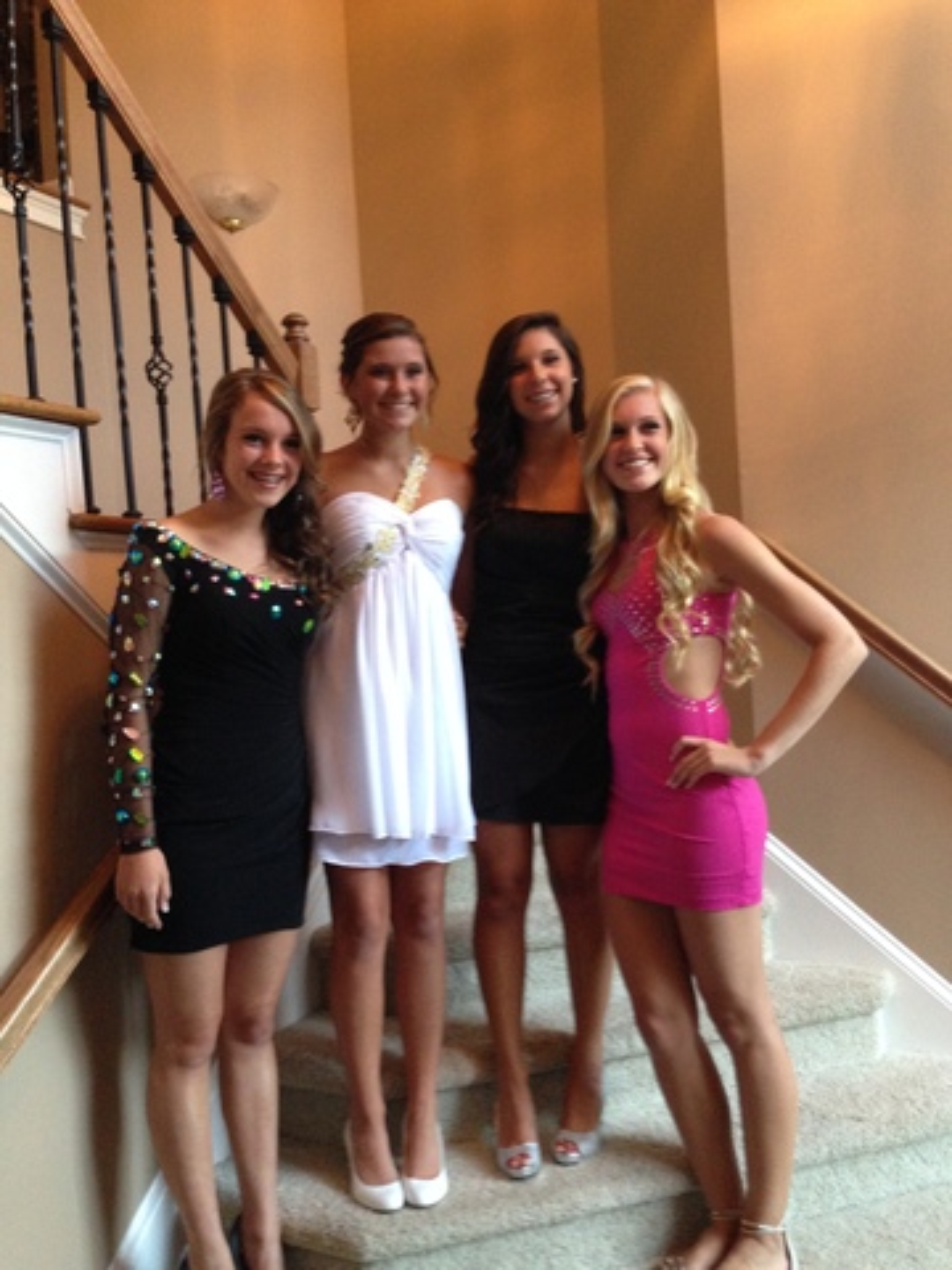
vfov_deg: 55.4
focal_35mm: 33
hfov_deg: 42.9
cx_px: 476
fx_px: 1210
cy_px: 635
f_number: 2.4
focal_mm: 4.12
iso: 250
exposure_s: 1/20
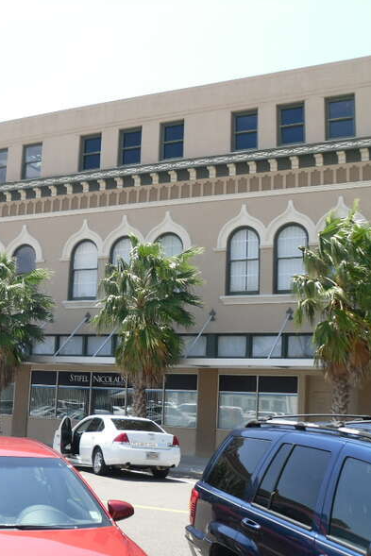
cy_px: 280
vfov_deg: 41.1
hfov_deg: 27.5
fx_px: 742
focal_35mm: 48
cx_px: 67
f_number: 8.1
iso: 80
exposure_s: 1/98
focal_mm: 6
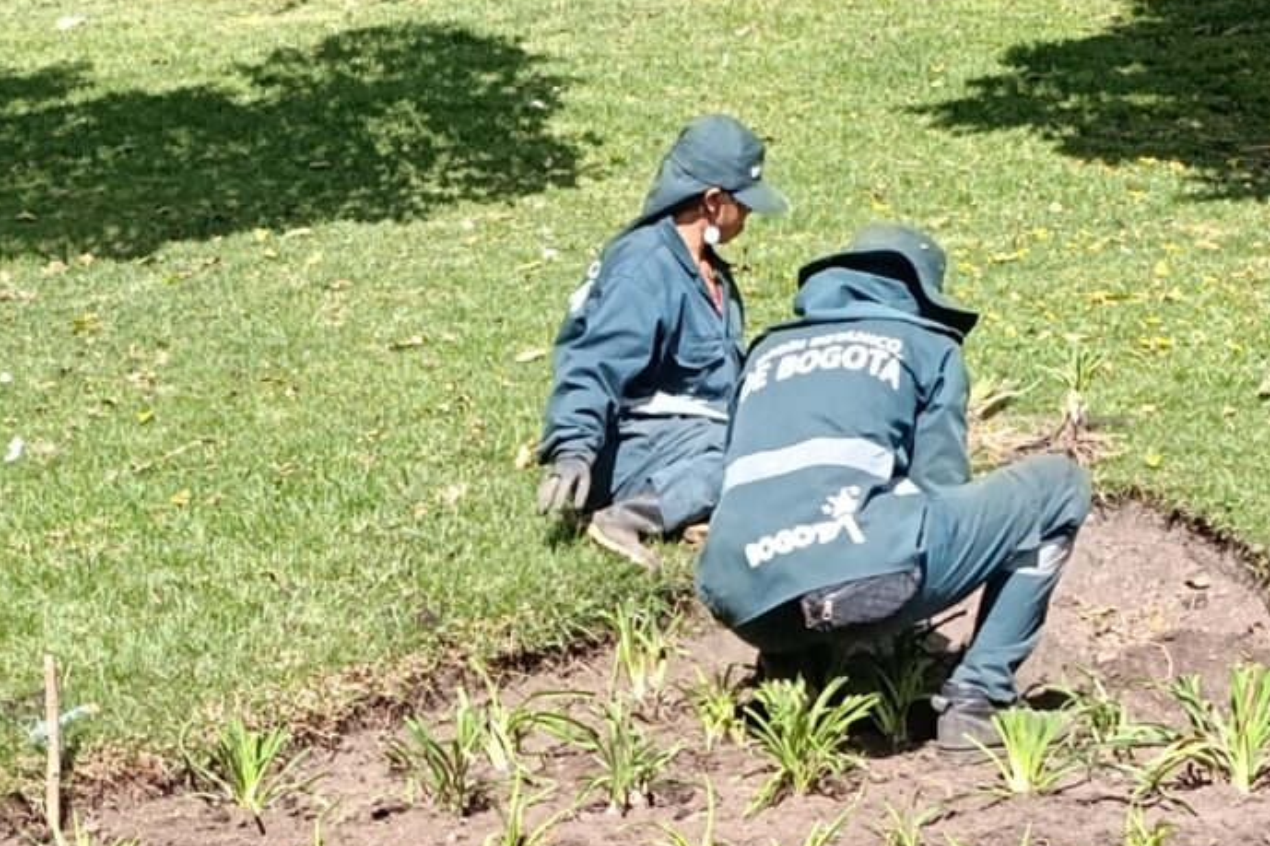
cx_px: 369
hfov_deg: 22.7
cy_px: 1023
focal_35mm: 89
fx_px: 3139
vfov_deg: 14.8
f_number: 1.6
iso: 50
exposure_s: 1/202
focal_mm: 6.14
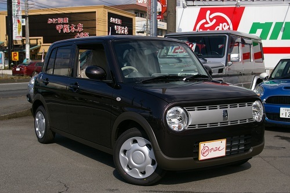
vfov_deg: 27.2
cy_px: 96
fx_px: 398
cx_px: 145
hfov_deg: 40.0
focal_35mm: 50
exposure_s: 1/500
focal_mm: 33
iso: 200
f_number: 8
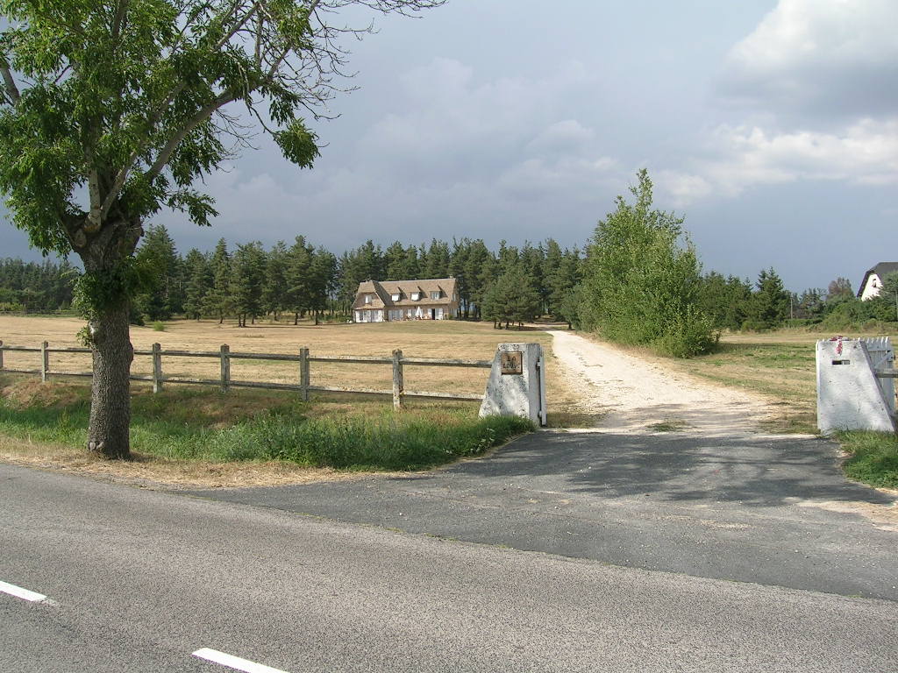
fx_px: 908
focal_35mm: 35
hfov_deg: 52.6
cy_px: 336
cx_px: 449
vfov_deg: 40.7
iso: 50
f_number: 4.8
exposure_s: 1/367
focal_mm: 5.4
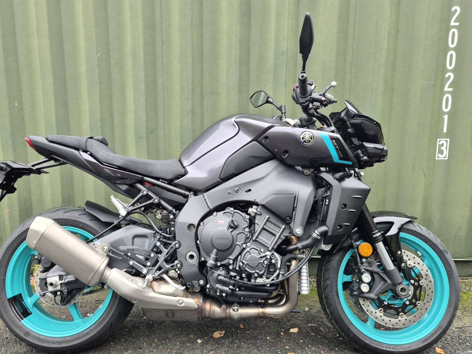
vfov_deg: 53.0
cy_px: 189
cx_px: 207
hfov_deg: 67.1
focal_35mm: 26
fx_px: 355
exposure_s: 1/180
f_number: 1.8
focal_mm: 5.4
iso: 80
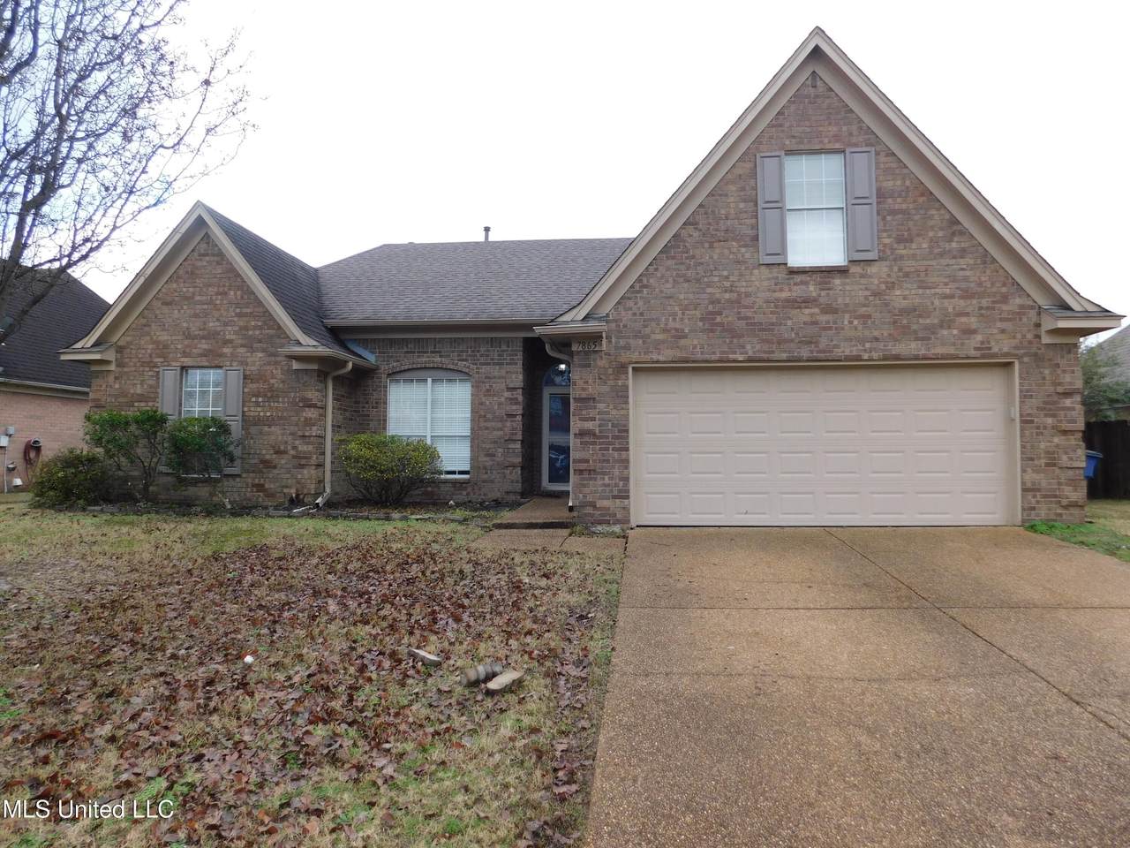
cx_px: 565
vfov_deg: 58.9
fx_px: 751
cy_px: 424
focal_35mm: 23
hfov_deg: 73.9
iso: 125
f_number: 3
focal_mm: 4
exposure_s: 1/500
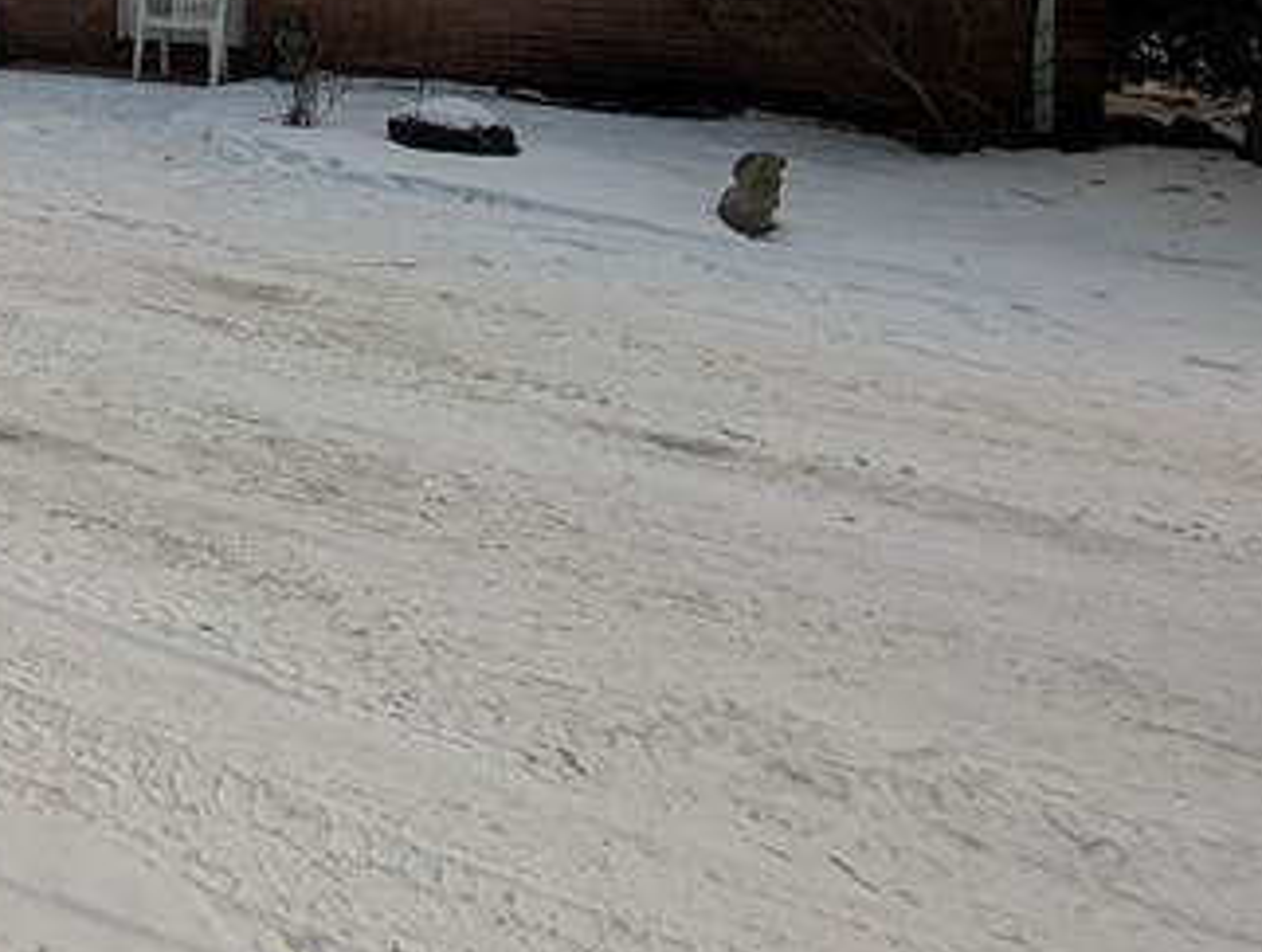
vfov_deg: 32.7
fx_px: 1388
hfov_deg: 38.6
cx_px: -186
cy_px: -125
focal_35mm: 38
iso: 57
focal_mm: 2.02
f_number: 1.7
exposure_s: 1/501
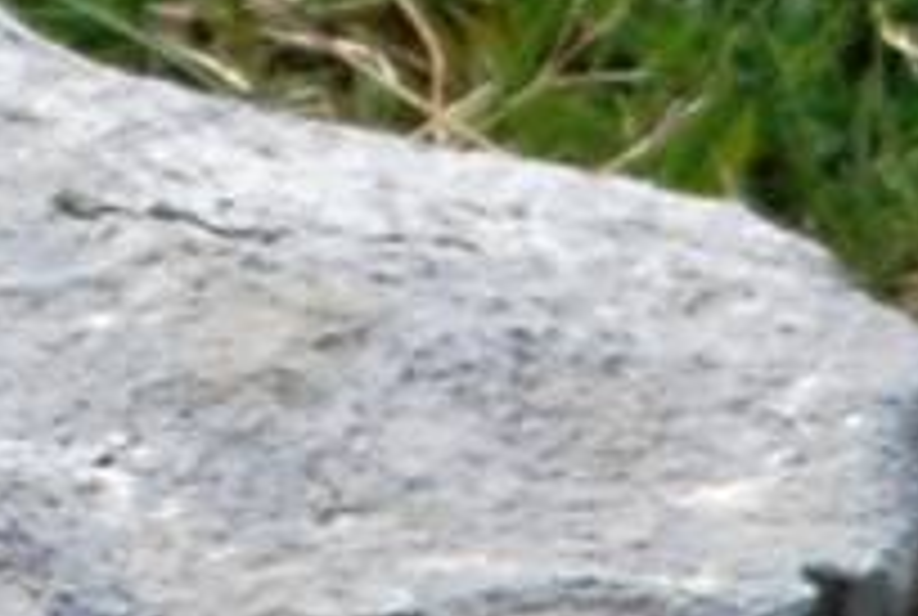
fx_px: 150013
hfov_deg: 0.4
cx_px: -702
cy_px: -425
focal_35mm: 5870
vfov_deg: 0.2
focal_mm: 500
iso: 250
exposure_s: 1/500
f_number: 6.3
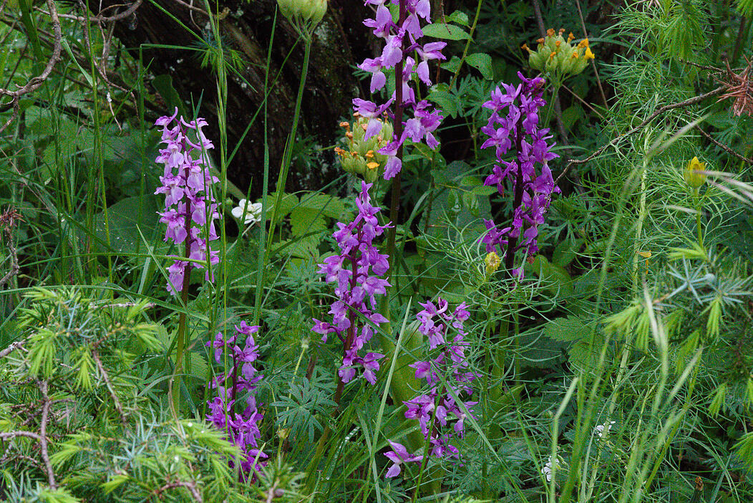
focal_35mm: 135
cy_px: 252
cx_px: 376
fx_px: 2824
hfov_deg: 15.2
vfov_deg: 10.2
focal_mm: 90
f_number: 18
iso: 6400
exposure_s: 1/160
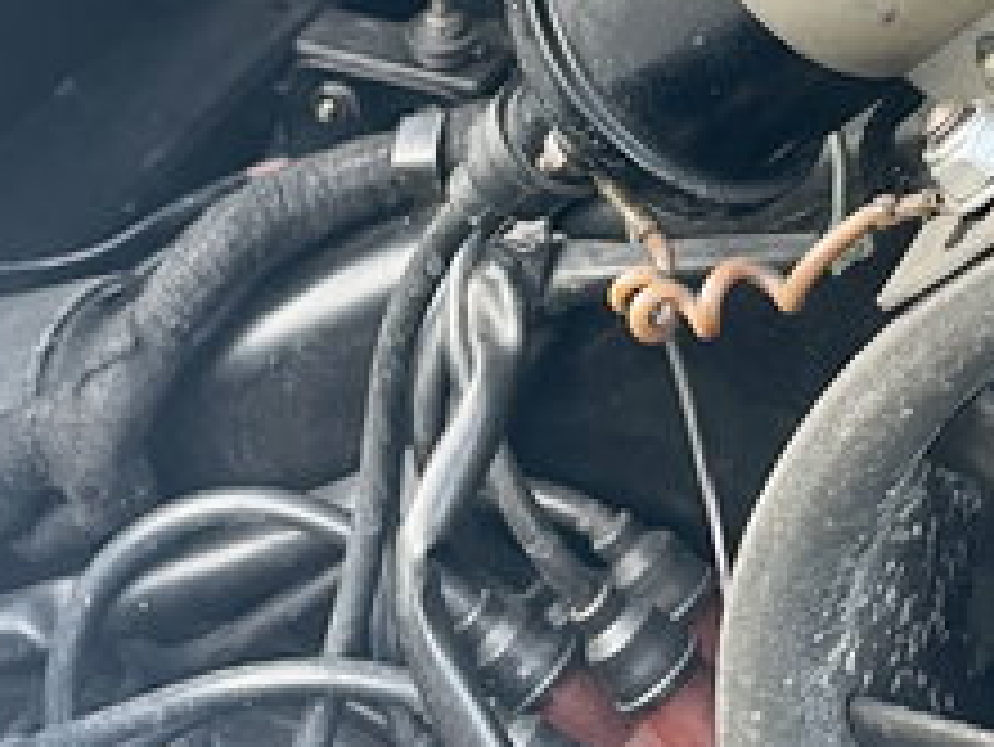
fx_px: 2500
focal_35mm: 87
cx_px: 733
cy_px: -158
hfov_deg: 22.3
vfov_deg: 16.3
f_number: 1.6
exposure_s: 1/73
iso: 125
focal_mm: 5.1
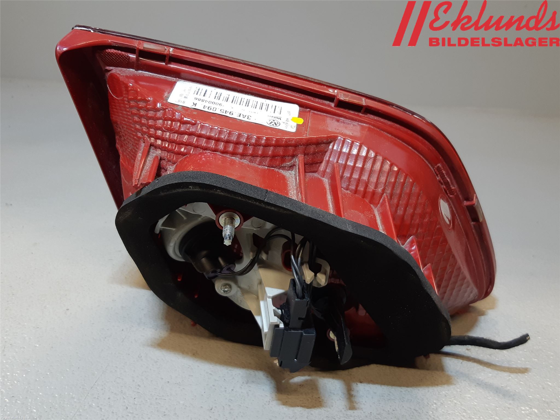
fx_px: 421
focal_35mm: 26
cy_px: 210
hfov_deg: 67.3
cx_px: 280
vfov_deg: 53.1
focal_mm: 3.93
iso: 64
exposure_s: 1/50
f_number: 1.7
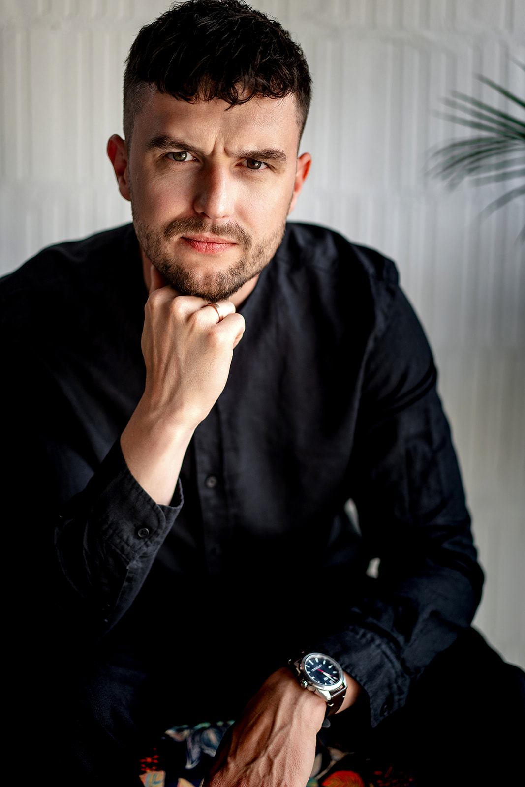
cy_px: 394
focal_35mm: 55
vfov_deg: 36.2
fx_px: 1203
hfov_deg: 24.6
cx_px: 262
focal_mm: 55
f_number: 1.8
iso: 200
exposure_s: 1/400
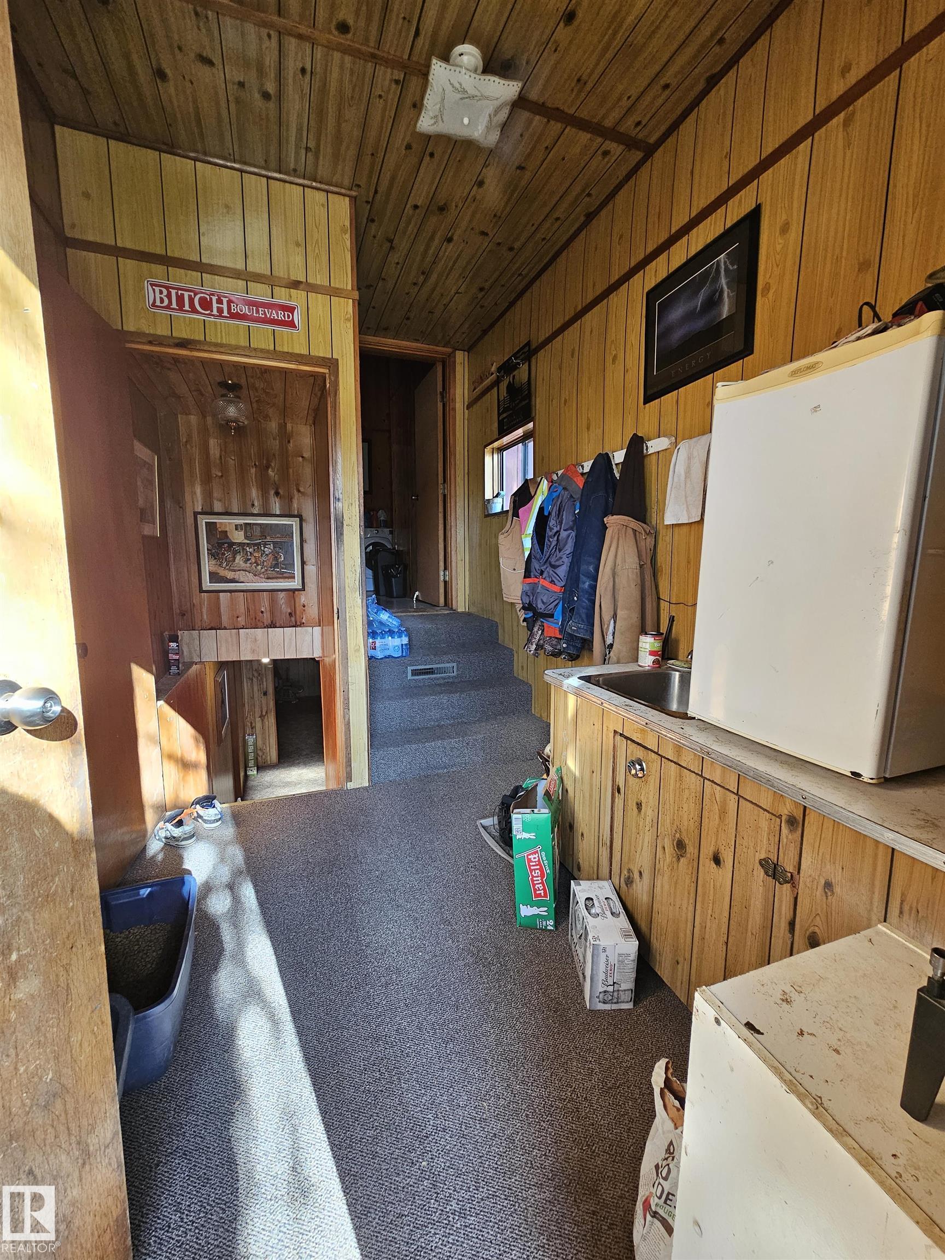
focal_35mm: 13
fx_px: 473
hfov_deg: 89.9
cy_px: 630
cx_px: 472
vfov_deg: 106.2
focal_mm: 2.2
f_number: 2.2
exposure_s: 1/60
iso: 250
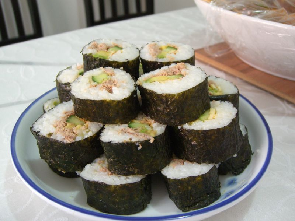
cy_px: 110
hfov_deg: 49.0
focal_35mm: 38
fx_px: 324
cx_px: 148
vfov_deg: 37.7
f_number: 2.8
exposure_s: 1/20
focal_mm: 7.9
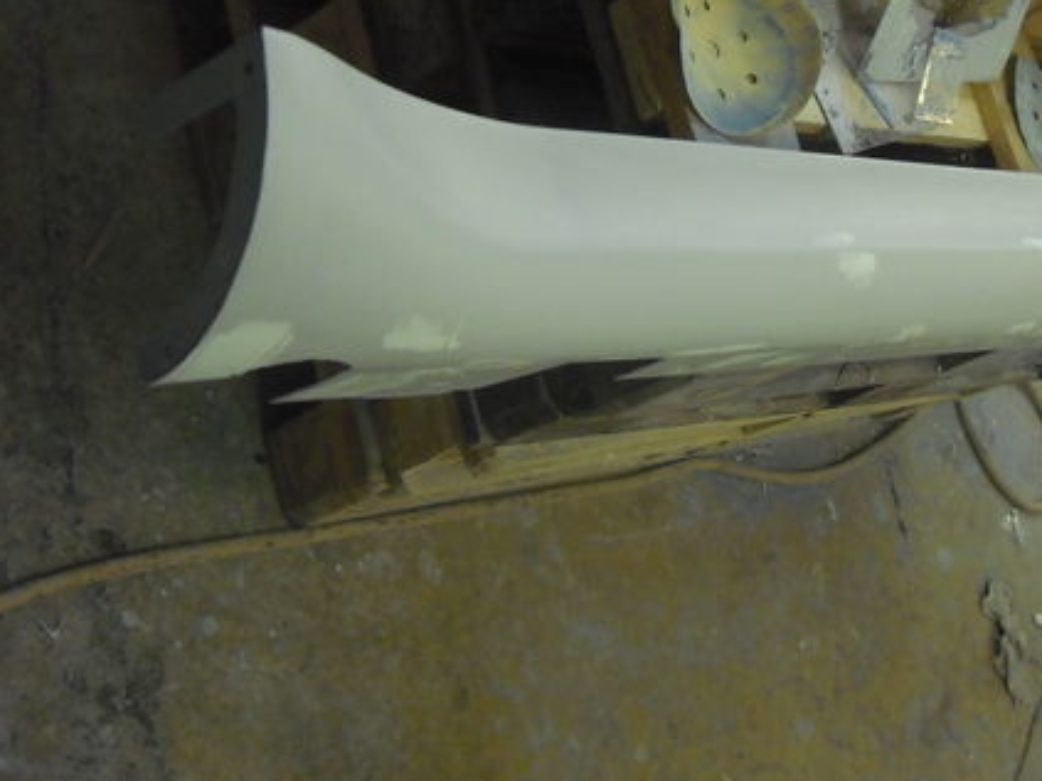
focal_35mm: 56
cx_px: 776
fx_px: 1685
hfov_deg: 33.7
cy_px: 266
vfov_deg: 26.0
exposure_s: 1/60
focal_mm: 6.2
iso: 320
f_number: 2.7
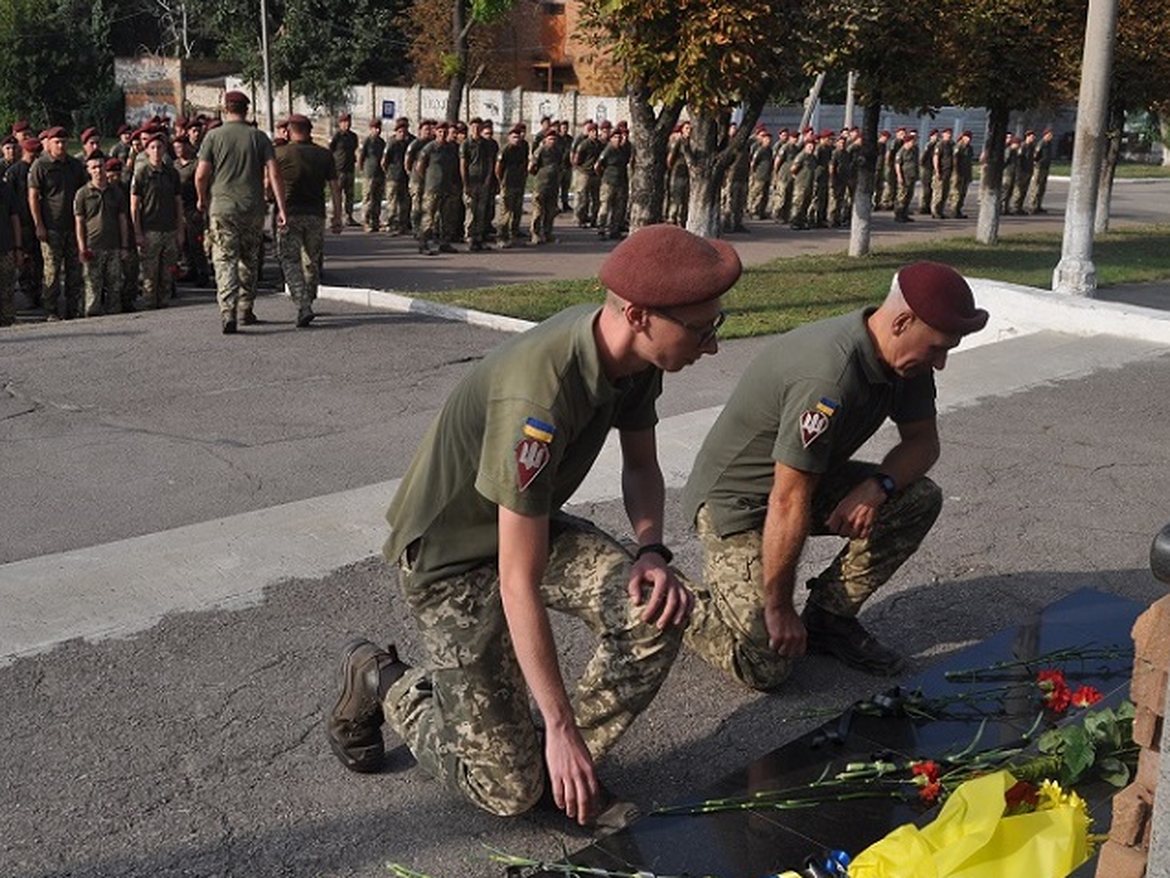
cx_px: 641
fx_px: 1386
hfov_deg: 45.7
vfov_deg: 35.1
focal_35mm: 41
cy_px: 443
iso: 200
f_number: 10
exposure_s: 1/400
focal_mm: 24
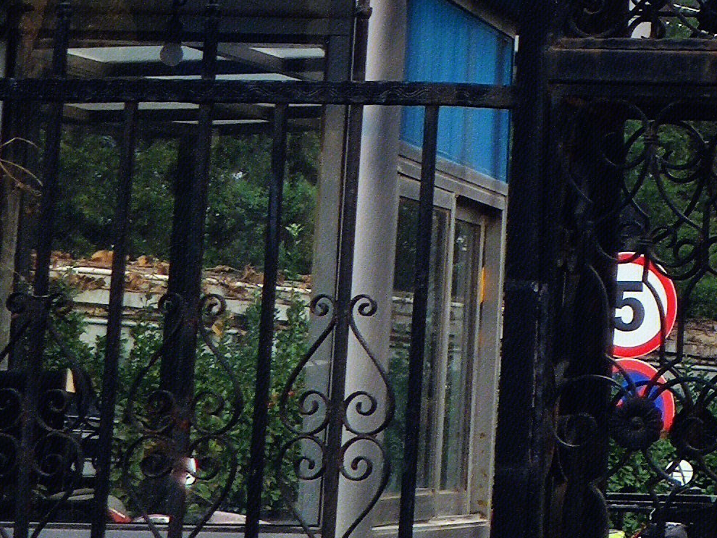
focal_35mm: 206
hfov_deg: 9.2
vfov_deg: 7.1
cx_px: 1235
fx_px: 4268
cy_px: -190
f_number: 2.2
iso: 100
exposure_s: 1/540
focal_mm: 6.22
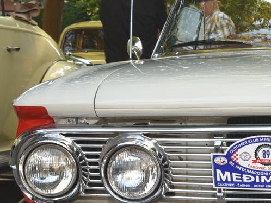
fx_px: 775
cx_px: 329
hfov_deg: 18.7
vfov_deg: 15.0
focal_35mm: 99
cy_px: 103
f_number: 9
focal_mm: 38
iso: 400
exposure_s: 1/200
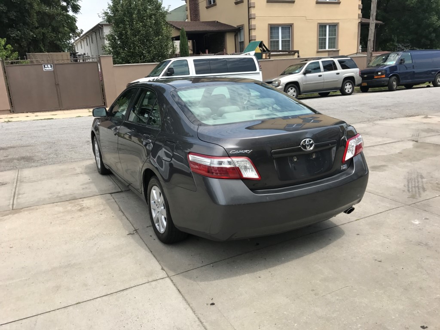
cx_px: 220
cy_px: 165
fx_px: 356
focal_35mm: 28
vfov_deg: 49.7
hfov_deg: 63.4
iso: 20
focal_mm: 3.99
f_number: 1.8
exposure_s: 1/1368
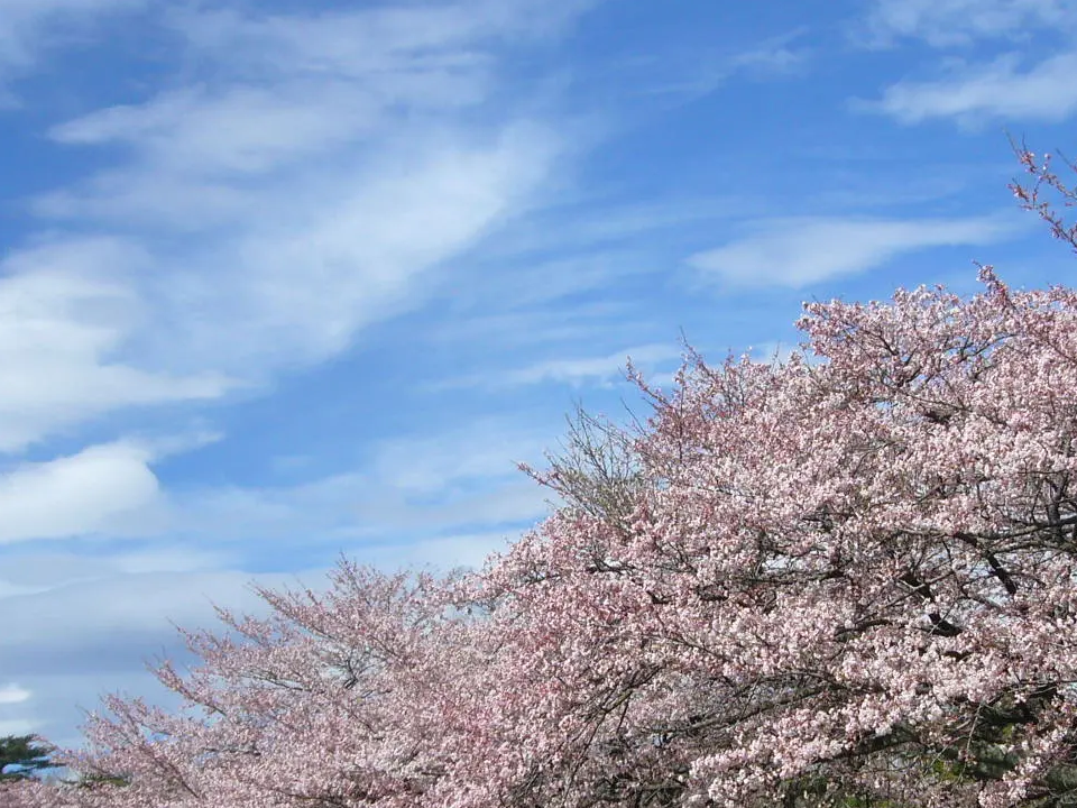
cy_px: 534
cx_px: 698
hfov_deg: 28.4
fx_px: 2116
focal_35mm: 68
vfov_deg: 21.5
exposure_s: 1/400
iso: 80
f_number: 6.3
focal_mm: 6.1
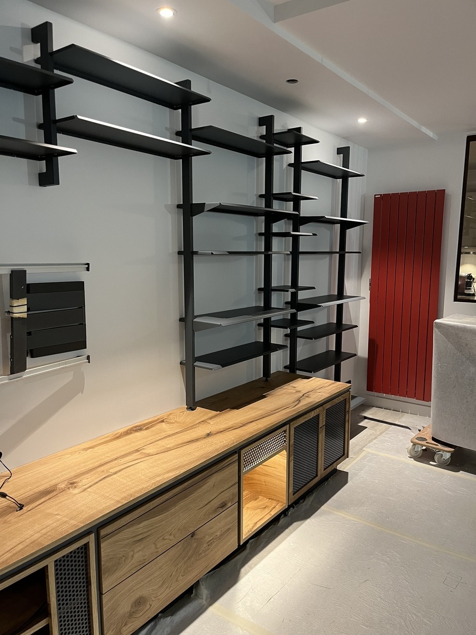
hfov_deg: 53.1
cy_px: 318
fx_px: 477
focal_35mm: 26
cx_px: 238
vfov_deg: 67.3
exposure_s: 1/50
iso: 200
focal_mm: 5.1
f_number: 1.6
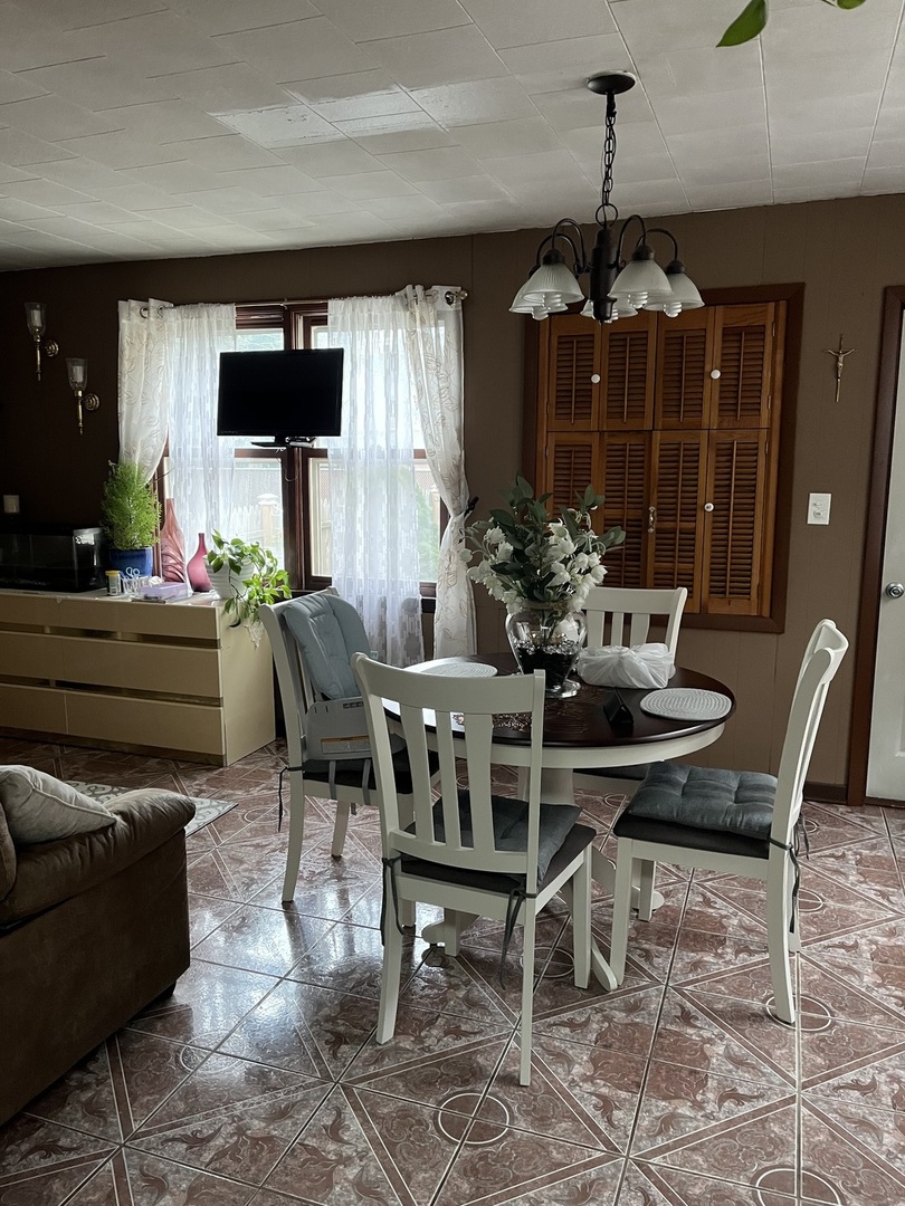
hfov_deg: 53.1
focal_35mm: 26
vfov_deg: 67.3
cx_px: 452
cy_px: 603
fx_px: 906
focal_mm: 5.1
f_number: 1.6
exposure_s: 1/60
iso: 320
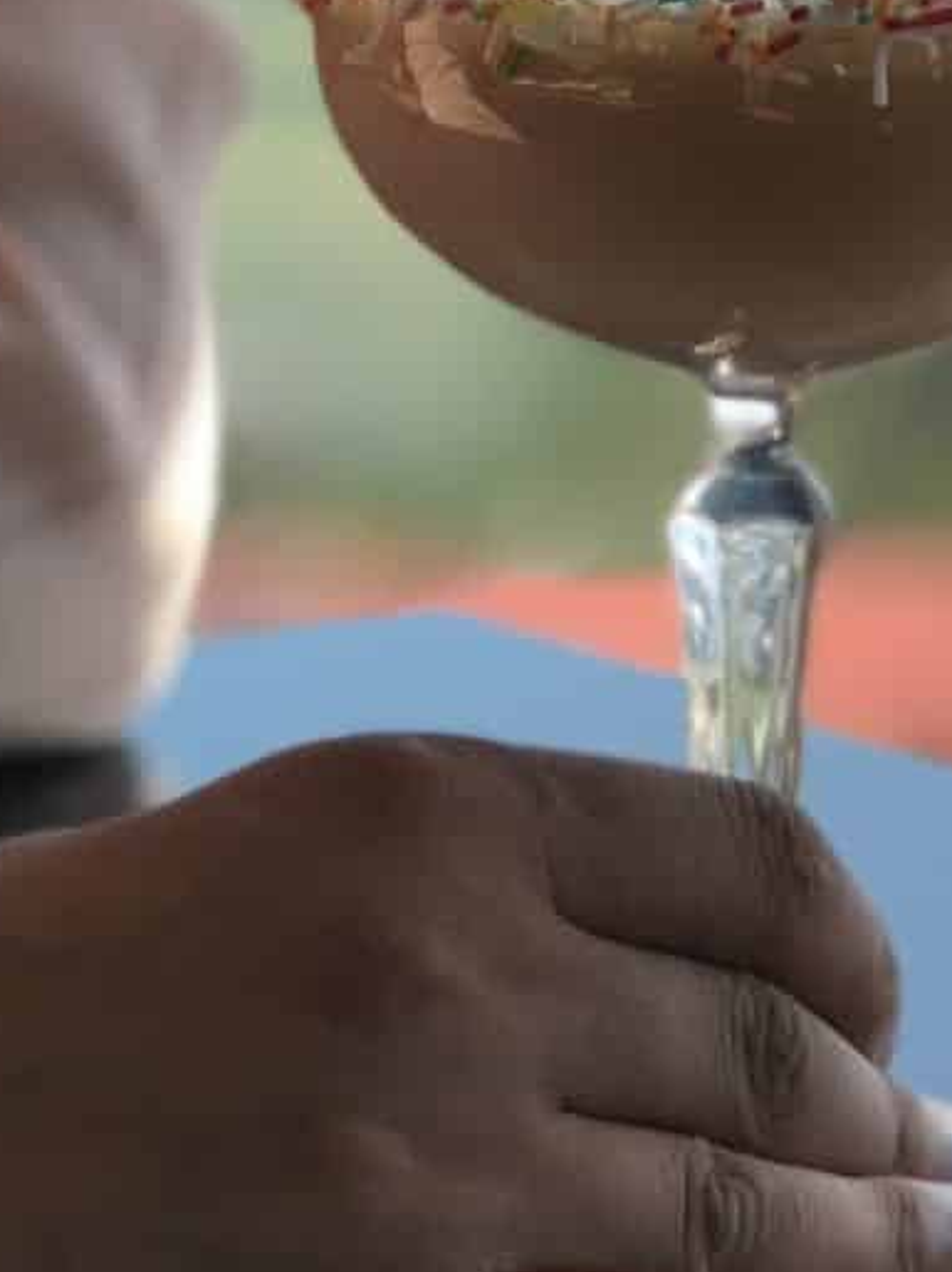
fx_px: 7817
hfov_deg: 7.0
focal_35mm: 213
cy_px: 500
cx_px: 398
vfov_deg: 9.3
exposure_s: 1/100
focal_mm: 6.6
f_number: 2.8
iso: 20
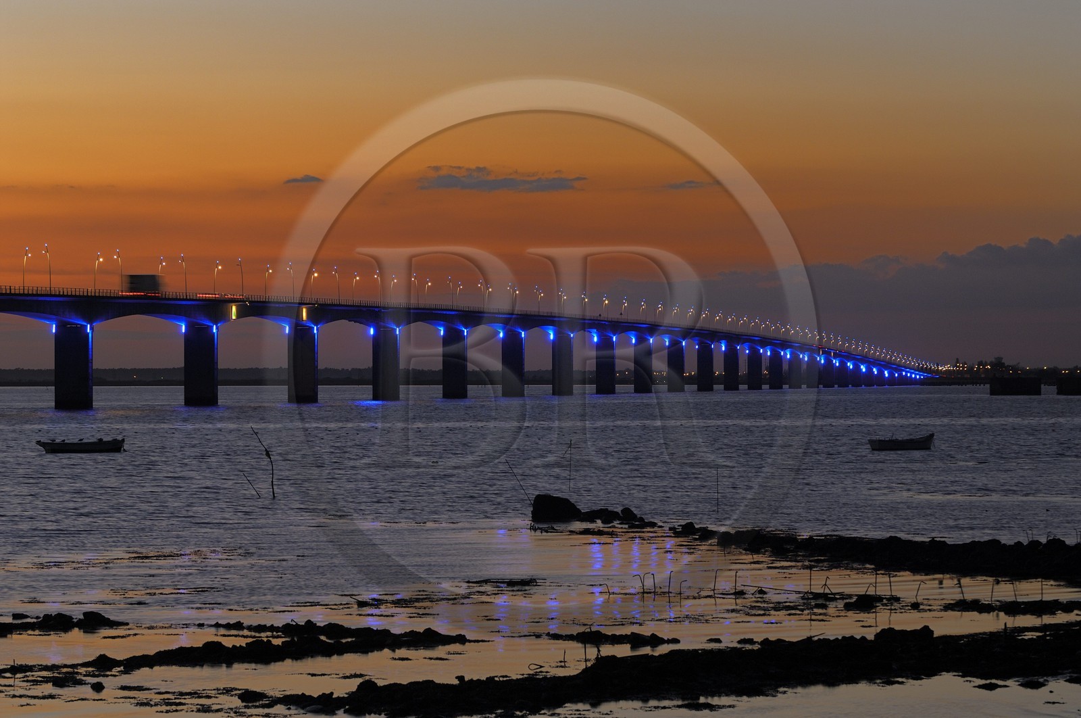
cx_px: 540
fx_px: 3688
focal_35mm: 123
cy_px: 359
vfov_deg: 11.1
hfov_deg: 16.7
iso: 100
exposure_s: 1/2.5
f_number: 4.5
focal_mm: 82
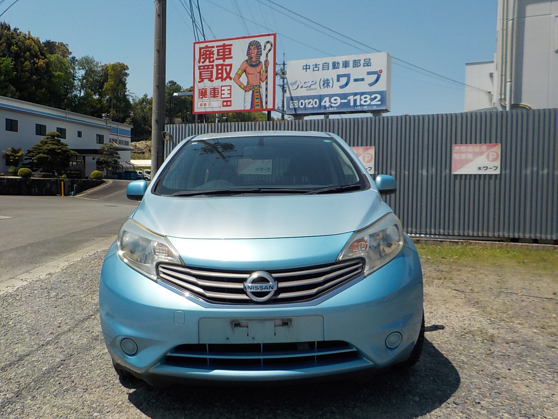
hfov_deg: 60.0
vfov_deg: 46.8
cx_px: 279
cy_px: 210
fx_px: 484
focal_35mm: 30
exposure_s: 1/500
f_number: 6.6
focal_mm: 4.1
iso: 125
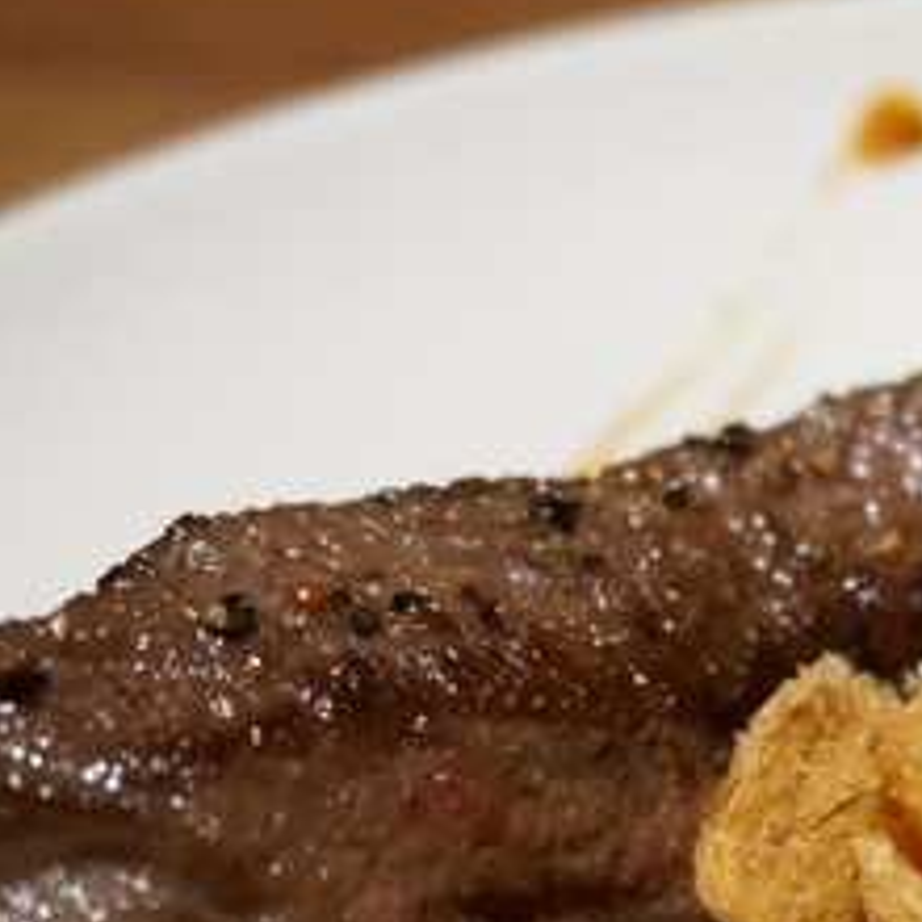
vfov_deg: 19.2
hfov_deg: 19.1
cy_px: 832
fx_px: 2682
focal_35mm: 89
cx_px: 863
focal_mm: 24
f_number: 4.5
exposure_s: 1/60
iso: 800
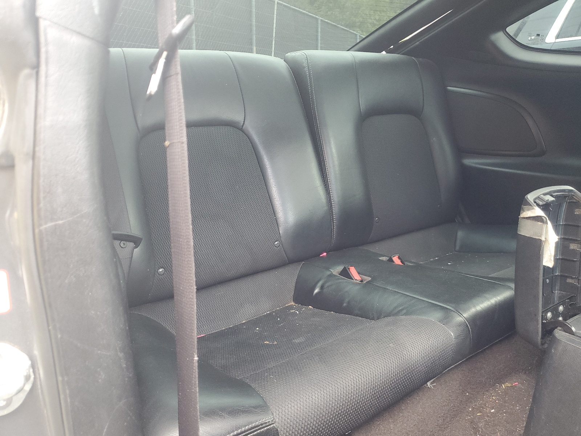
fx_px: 436
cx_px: 290
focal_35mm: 26
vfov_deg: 53.1
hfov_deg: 67.3
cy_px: 218
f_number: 1.5
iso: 105
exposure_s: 1/60.2
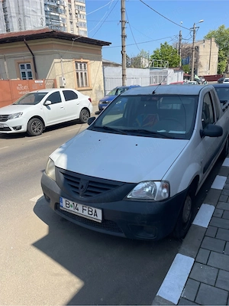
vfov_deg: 67.3
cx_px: 114
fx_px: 229
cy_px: 153
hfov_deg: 53.1
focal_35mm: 26
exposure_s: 1/2506
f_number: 1.6
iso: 32
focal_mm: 4.2
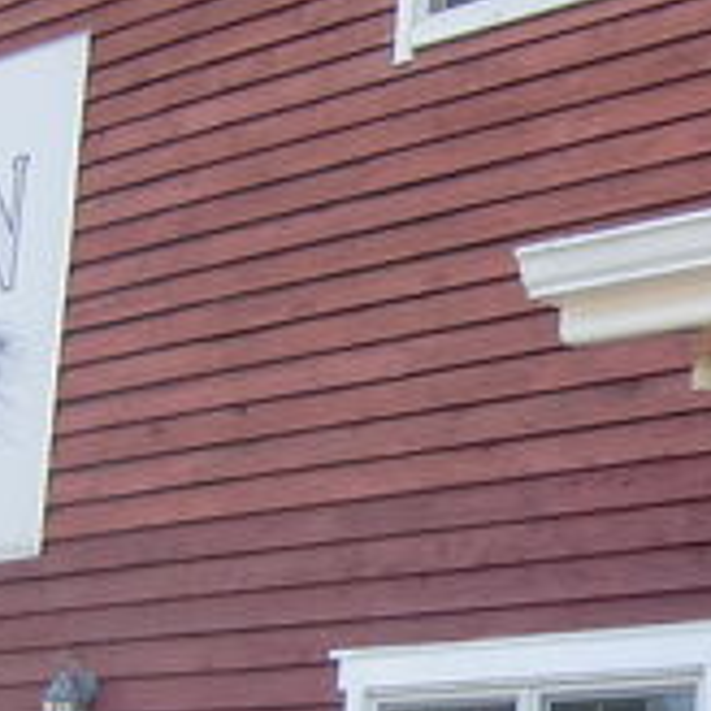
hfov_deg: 16.8
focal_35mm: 98
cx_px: 893
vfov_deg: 17.5
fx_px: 2277
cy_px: 648
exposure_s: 1/250
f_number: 2.6
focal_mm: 4.9
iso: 64
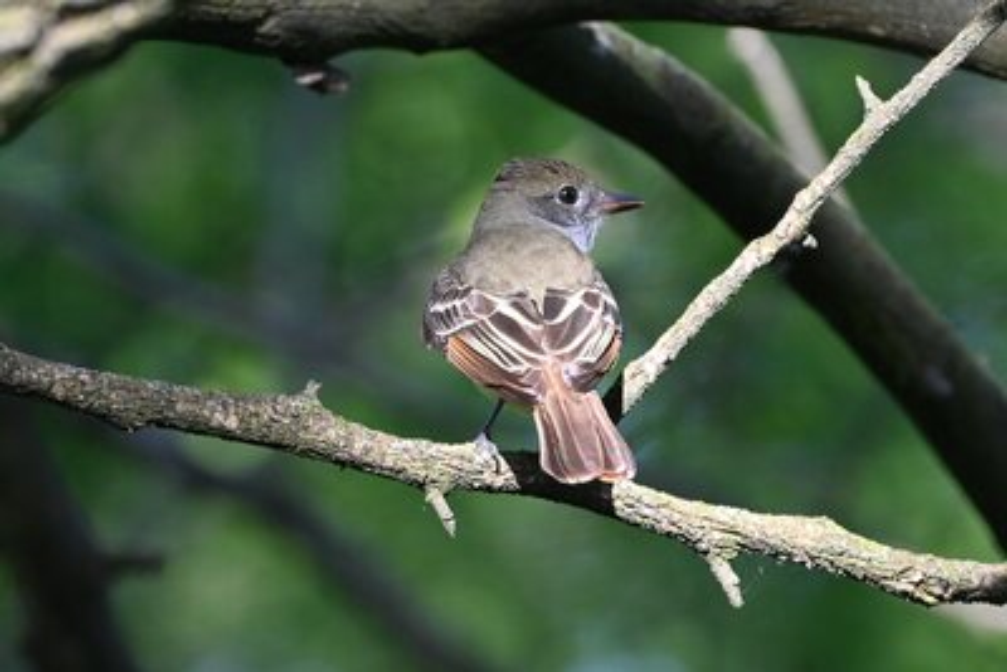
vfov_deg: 1.5
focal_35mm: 900
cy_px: 336
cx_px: 504
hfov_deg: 2.3
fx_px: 25183
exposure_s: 1/1000
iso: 1800
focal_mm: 600
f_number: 6.3
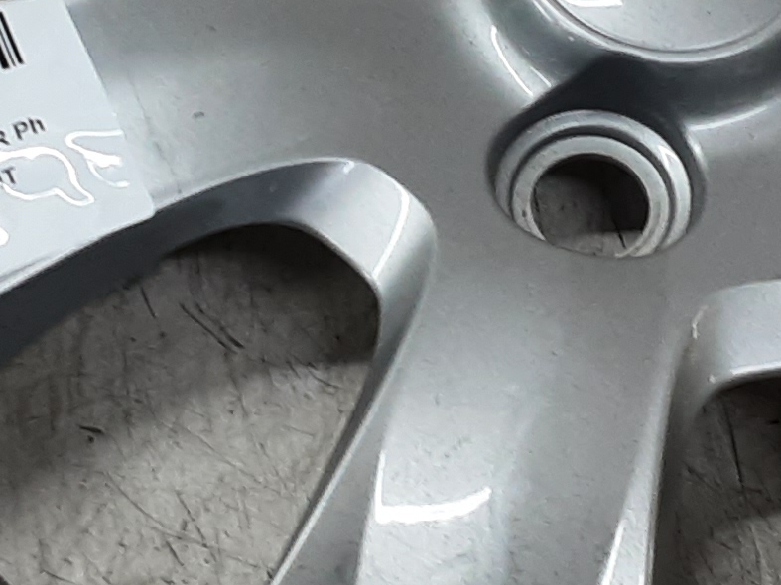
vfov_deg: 13.1
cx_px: 460
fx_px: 2527
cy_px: 92
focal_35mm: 112
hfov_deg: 17.6
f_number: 1.9
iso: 64
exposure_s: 1/50
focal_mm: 2.91
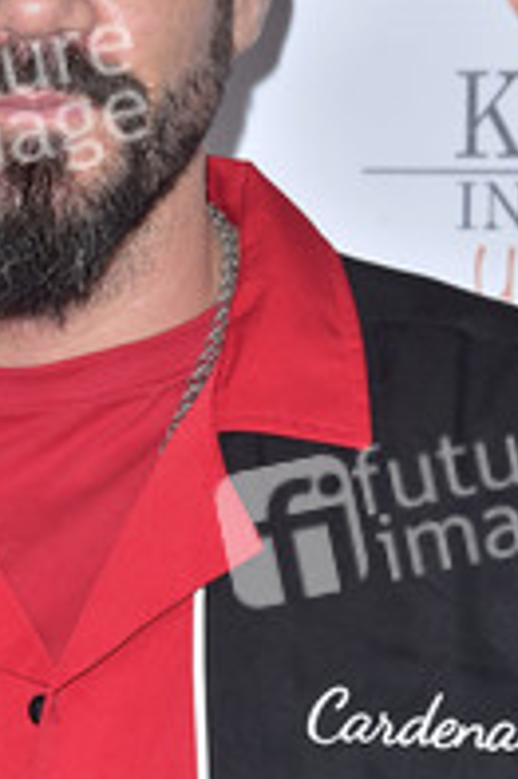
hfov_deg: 5.5
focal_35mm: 248
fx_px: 5362
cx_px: 61
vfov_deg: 8.3
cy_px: 316
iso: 320
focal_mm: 122
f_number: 7.1
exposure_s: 1/250
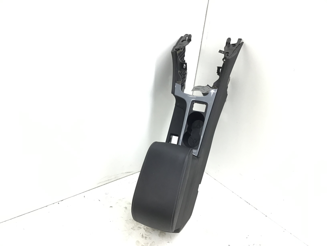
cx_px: 164
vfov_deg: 45.4
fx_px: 293
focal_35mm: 31
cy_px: 123
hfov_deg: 58.4
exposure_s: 1/33
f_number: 2.4
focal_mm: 3.3
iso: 80
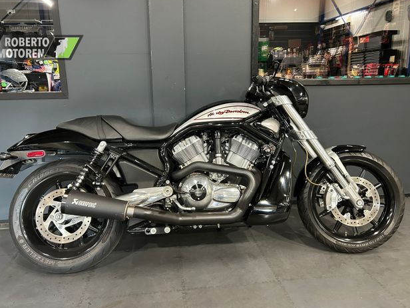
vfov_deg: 51.4
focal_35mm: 27
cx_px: 202
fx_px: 320
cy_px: 151
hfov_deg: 65.3
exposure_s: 1/60
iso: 400
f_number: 1.5
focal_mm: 5.7
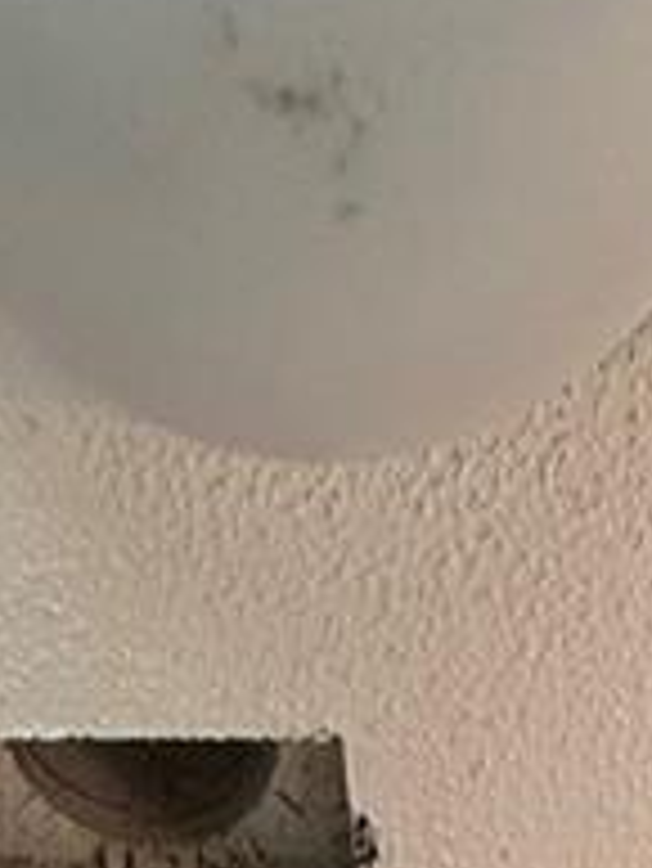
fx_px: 2182
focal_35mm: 87
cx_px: 499
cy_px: 2559
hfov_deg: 16.9
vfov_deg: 11.8
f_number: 2.2
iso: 320
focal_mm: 2.22
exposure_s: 1/120
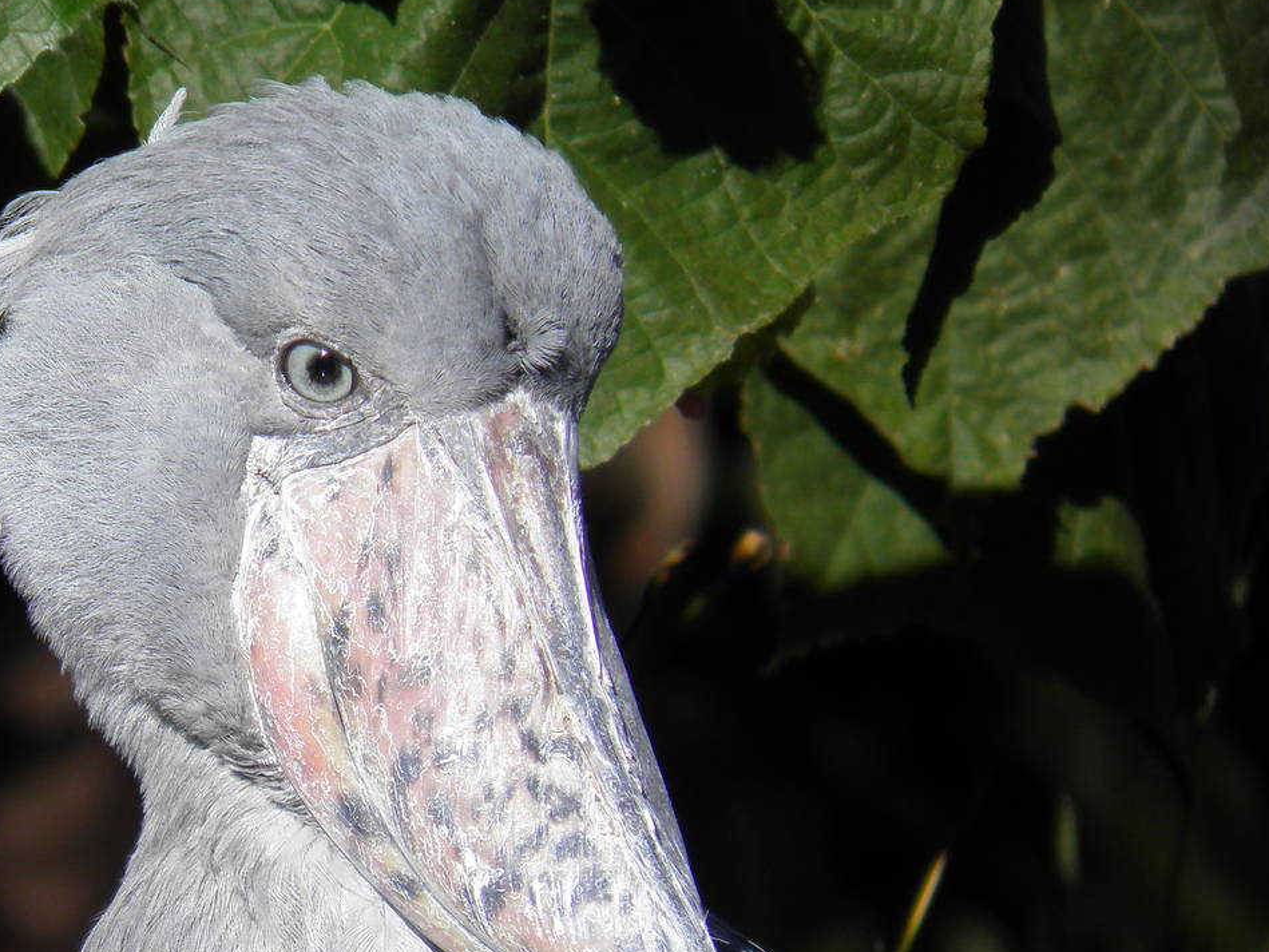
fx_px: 45170
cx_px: 229
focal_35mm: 1232
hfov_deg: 1.6
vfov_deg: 1.2
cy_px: 681
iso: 50
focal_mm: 131.2
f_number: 5.4
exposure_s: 1/500
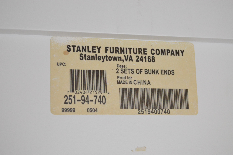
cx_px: 116
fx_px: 533
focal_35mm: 82
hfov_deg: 24.6
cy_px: 78
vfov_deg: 16.5
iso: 3200
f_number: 5.6
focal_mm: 55
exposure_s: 1/60
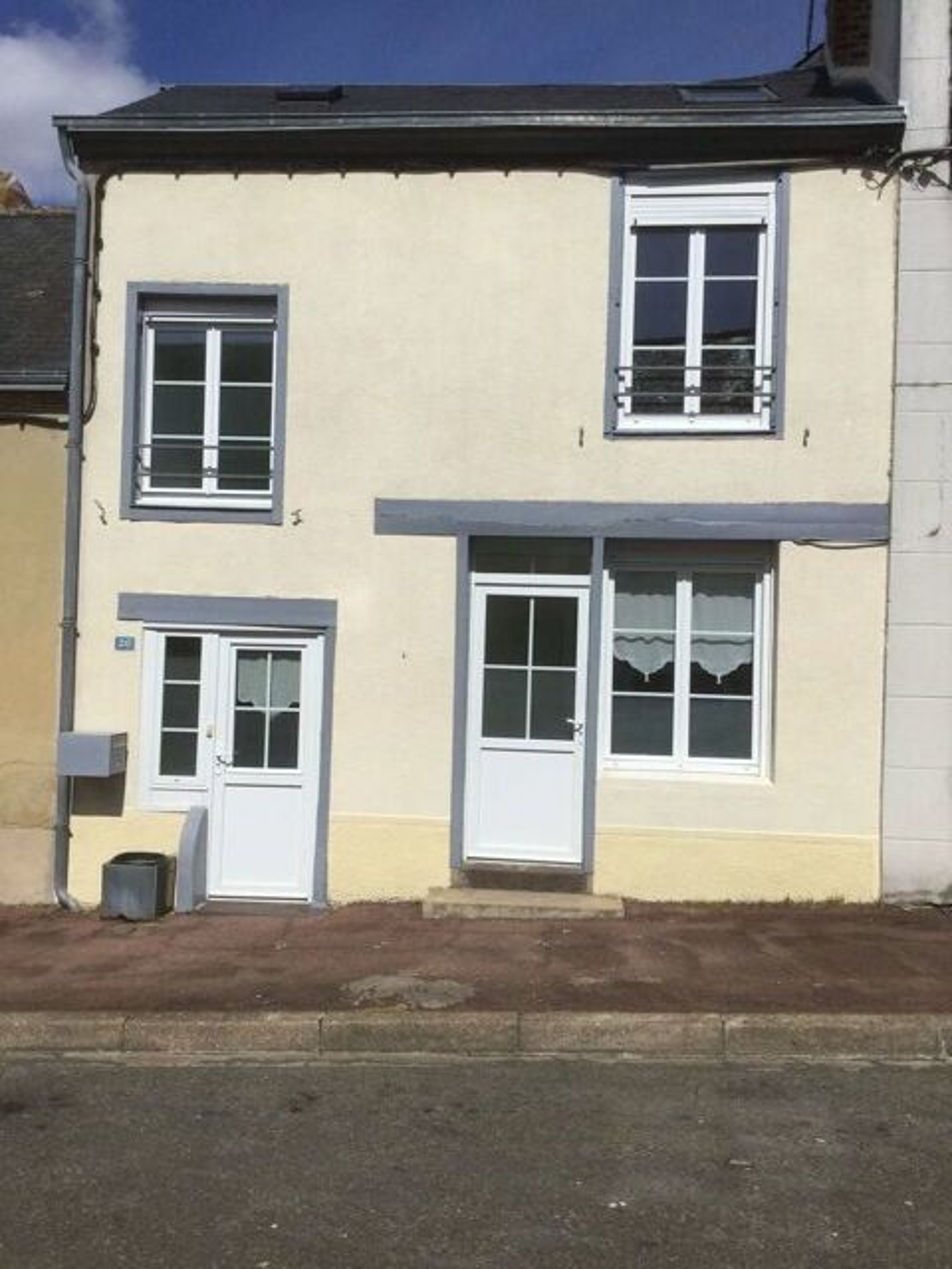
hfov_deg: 45.4
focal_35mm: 31
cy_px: 634
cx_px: 476
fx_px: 1137
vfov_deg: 58.4
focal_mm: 3.3
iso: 25
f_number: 2.4
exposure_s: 1/3268
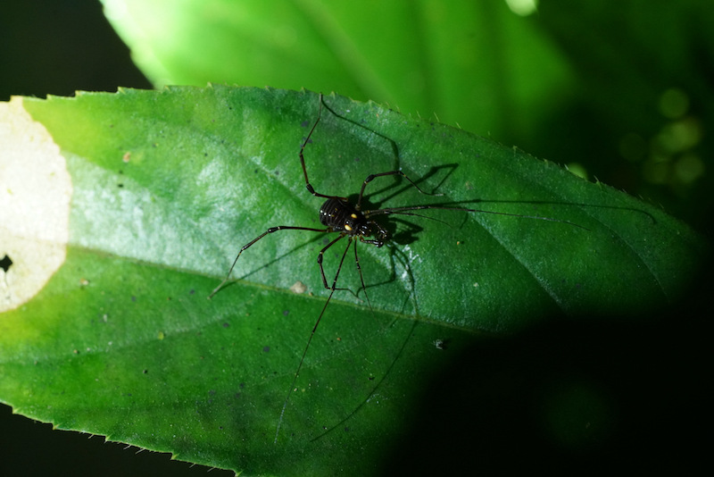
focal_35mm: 90
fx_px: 1786
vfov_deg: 15.2
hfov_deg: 22.6
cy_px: 238
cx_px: 357
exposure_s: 1/30
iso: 2500
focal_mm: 90
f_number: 8
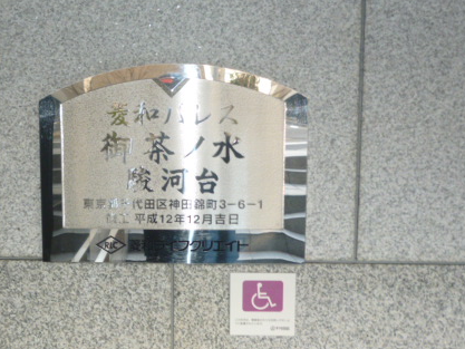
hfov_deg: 42.8
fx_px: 578
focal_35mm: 43
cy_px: 177
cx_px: 132
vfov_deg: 33.6
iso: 200
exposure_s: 1/60
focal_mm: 5
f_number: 3.1
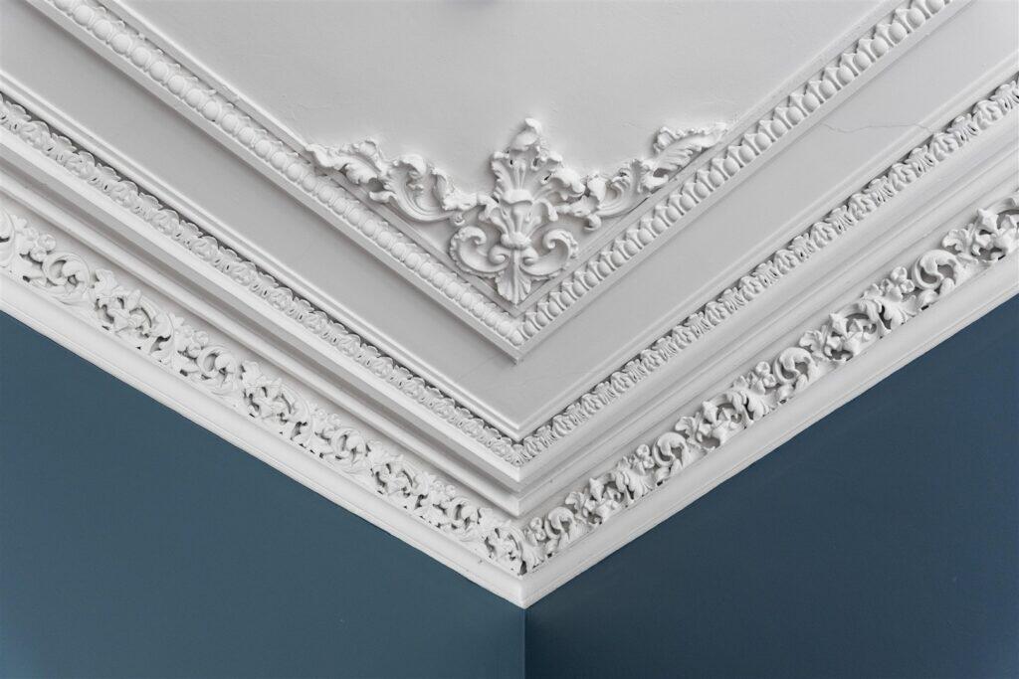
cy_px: 340
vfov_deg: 36.9
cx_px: 510
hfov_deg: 53.1
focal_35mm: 36
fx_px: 1019
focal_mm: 36
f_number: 5
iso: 640
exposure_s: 1/6
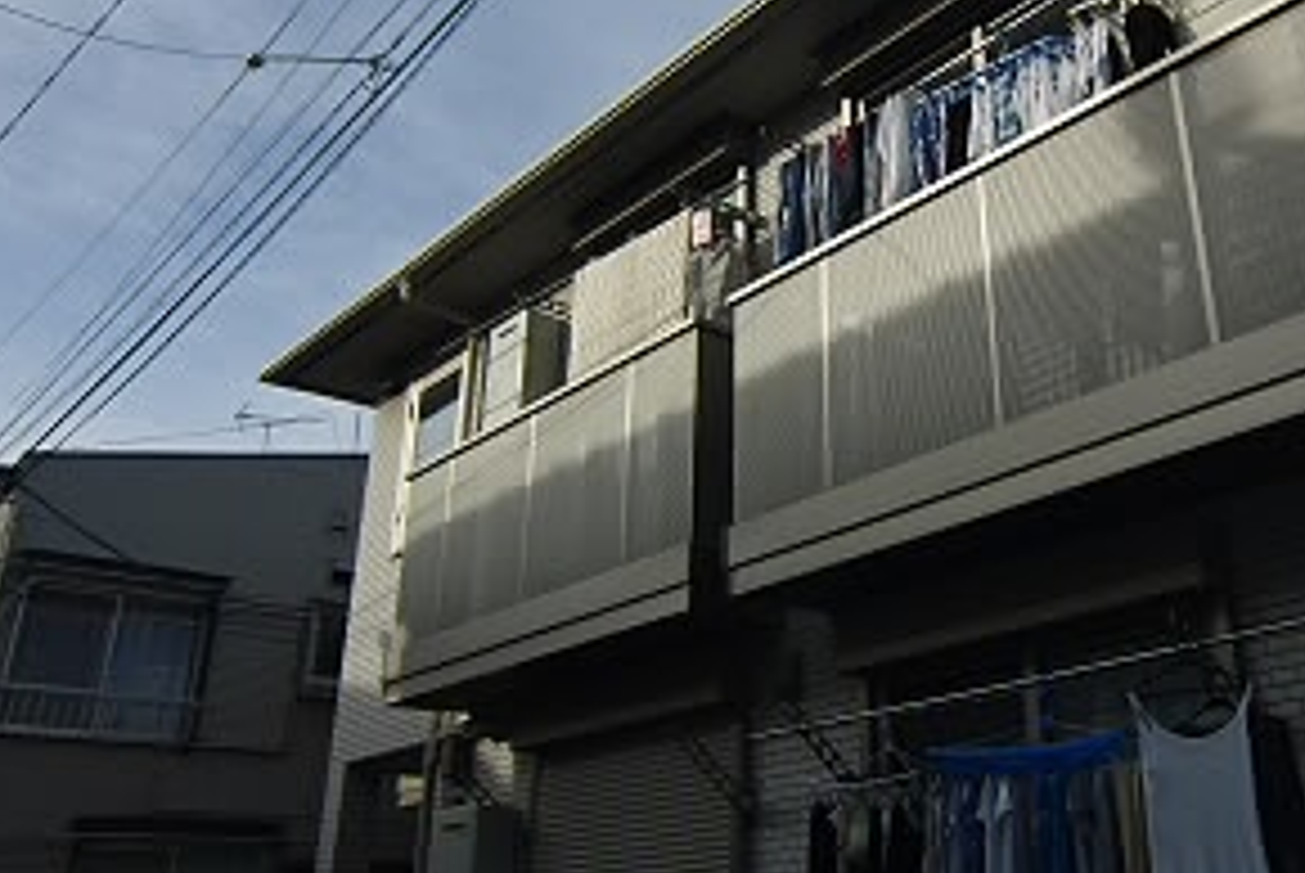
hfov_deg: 50.9
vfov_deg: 35.6
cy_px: 277
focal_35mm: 37
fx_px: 1343
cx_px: 868
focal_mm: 4.3
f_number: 7.5
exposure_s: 1/250
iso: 100
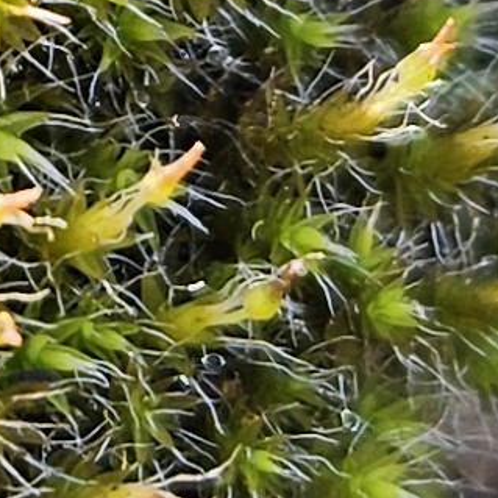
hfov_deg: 32.8
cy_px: 245
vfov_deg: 33.4
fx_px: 830
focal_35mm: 51
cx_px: 128
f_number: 1.8
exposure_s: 1/180
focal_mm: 5.4
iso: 25
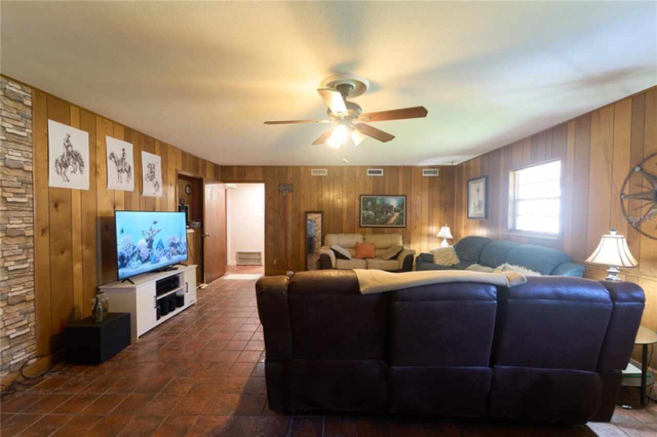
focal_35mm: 14
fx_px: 255
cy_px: 218
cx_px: 328
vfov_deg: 81.1
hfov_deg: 104.3
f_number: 7.1
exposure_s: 1/1.59
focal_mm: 14
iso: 320
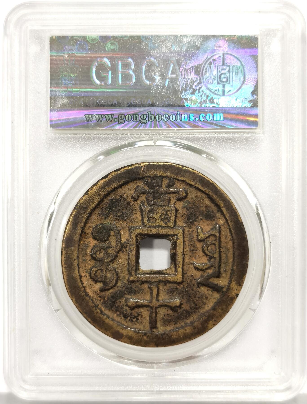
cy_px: 202
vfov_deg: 35.4
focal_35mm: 54
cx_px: 154
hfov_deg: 27.2
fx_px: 633
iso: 200
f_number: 16
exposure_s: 1/100
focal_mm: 5.56
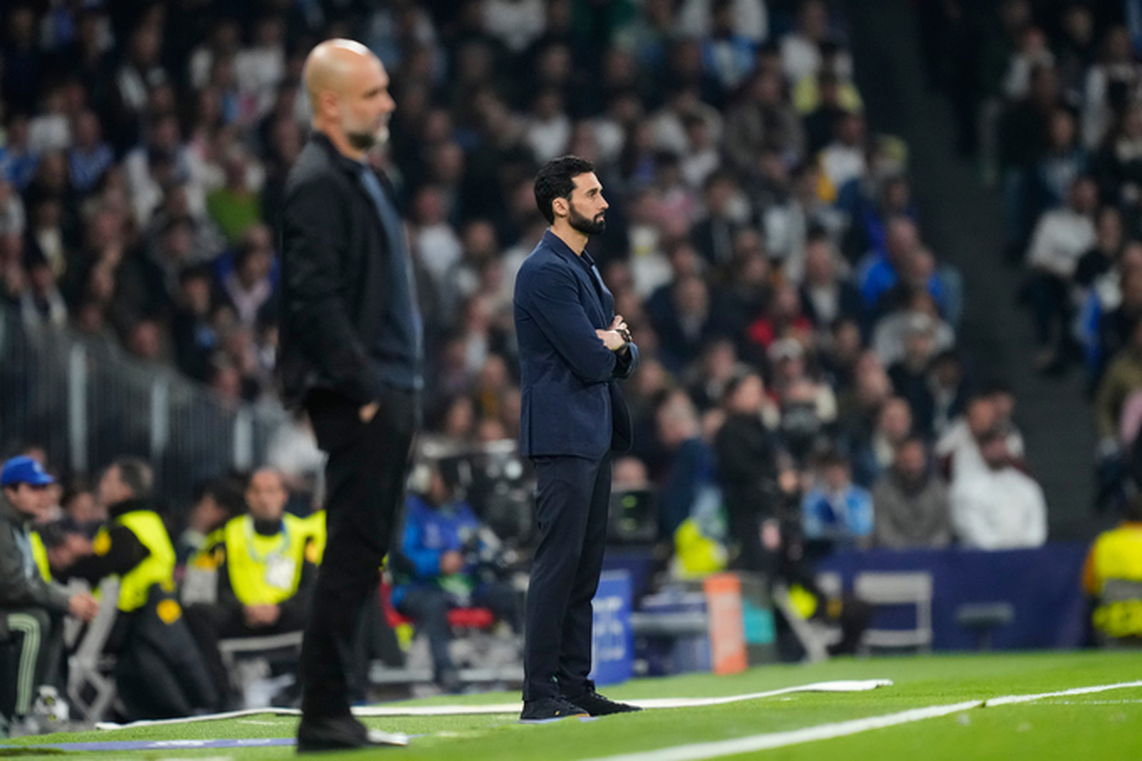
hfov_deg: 3.4
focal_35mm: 600
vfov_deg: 2.3
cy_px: 380
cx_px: 571
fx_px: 19028
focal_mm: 400
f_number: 2.8
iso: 3200
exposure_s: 1/2000
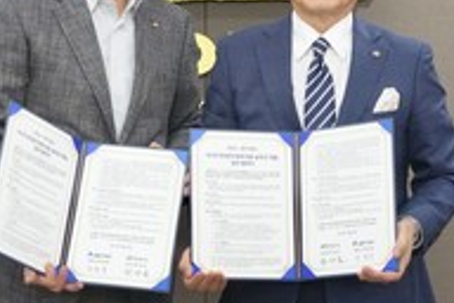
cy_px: 36
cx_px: 215
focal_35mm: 119
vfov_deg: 11.5
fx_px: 1501
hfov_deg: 17.2
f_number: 4
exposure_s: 1/200
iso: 2500
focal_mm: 38
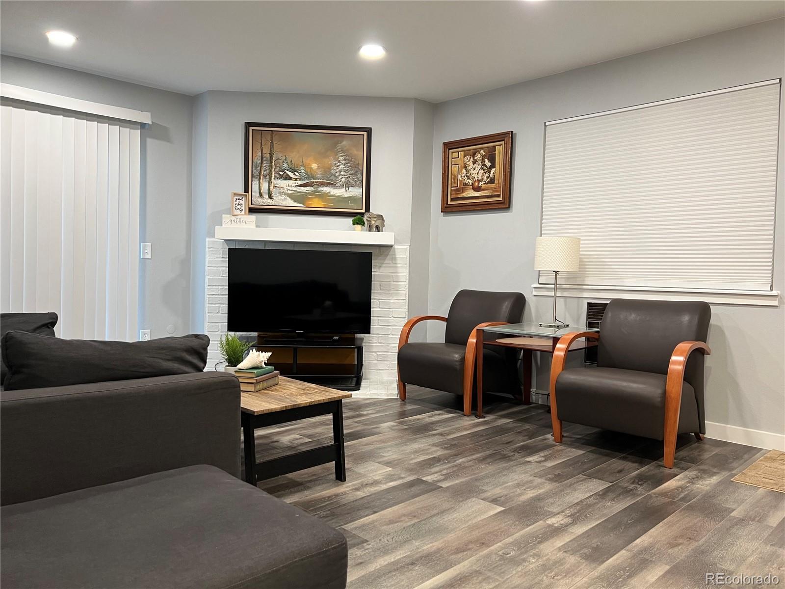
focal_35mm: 26
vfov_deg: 53.1
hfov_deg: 67.3
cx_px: 392
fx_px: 590
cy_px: 294
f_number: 1.5
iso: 100
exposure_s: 1/60
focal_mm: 5.7
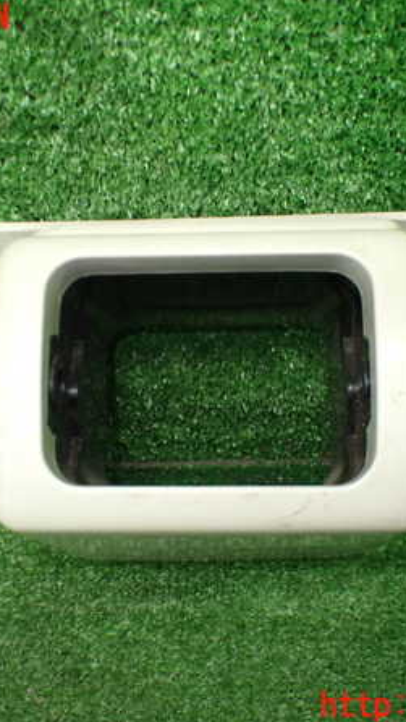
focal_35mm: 44
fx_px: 842
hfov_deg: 27.1
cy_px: 363
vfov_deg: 46.4
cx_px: 201
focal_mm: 5.4
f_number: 2.3
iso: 640
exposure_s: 1/125
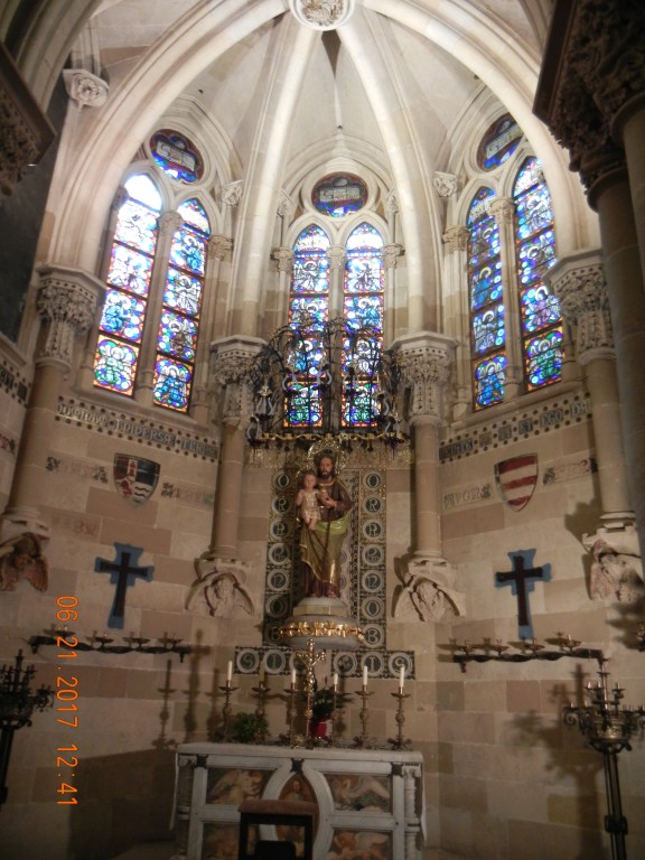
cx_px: 322
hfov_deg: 46.8
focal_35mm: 30
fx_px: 745
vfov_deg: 60.0
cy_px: 430
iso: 400
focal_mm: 5.4
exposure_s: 1/7.3
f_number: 3.5
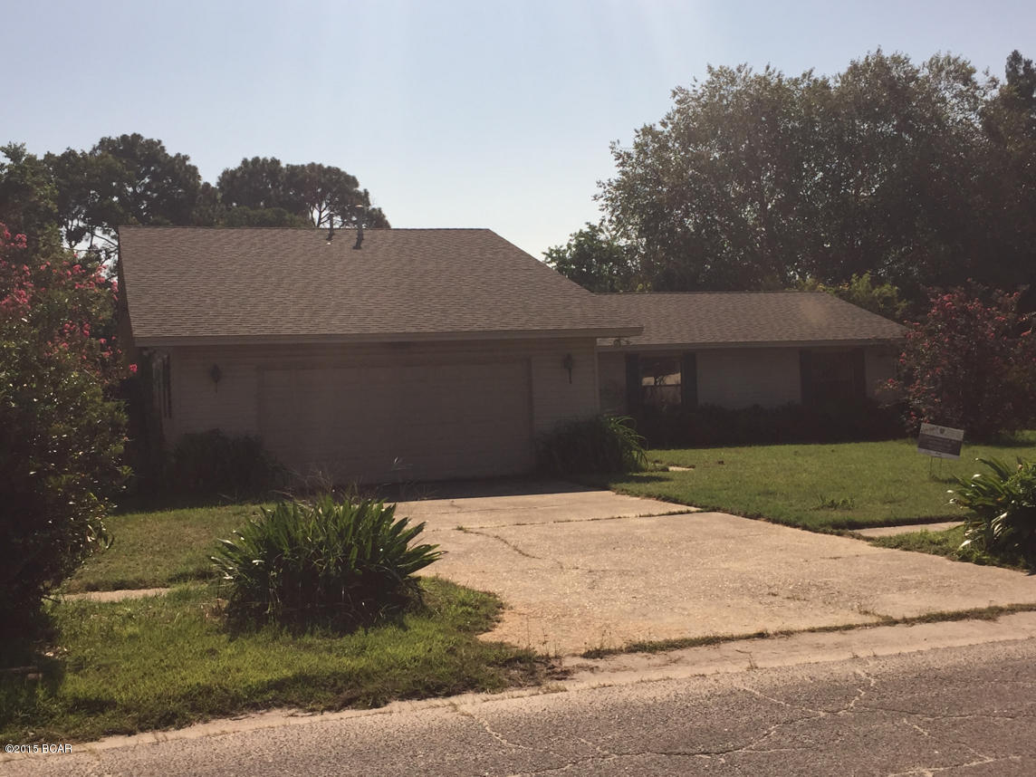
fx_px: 1227
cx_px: 518
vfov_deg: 35.1
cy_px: 388
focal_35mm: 41
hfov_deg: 45.8
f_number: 2.2
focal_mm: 4.15
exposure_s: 1/3300
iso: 32
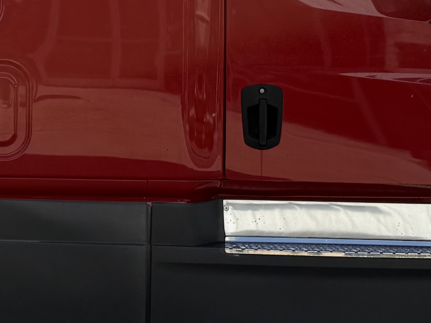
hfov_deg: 16.1
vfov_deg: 12.4
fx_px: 1469
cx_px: -65
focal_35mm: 118
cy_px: -21
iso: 80
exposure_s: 1/5319
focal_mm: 6.76
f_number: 1.78
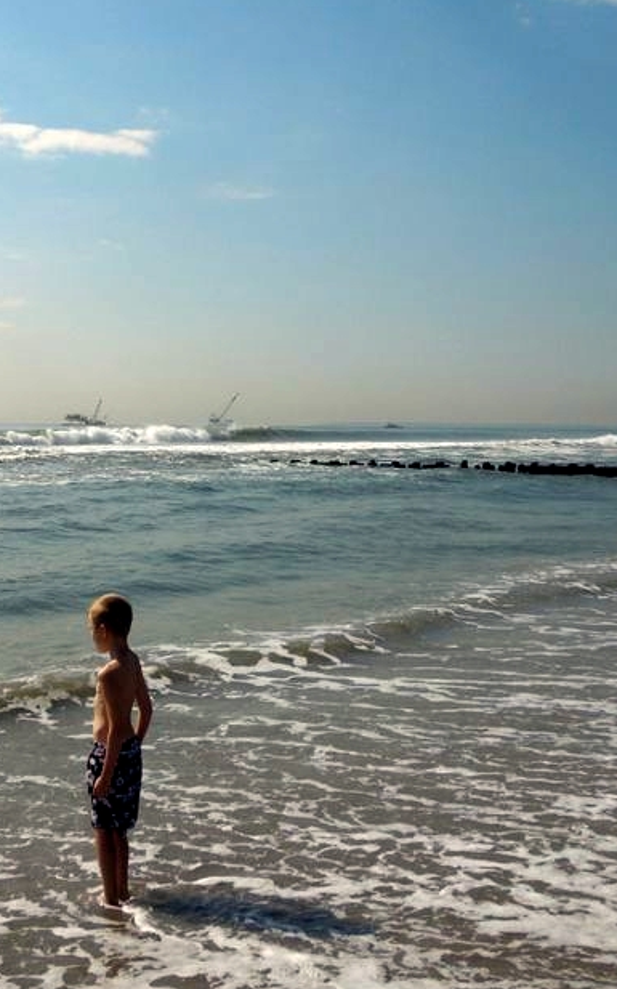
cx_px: 221
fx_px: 1185
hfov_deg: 29.0
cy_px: 417
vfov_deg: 45.1
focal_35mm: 44
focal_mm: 4.5
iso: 100
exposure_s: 1/1000
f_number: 6.6
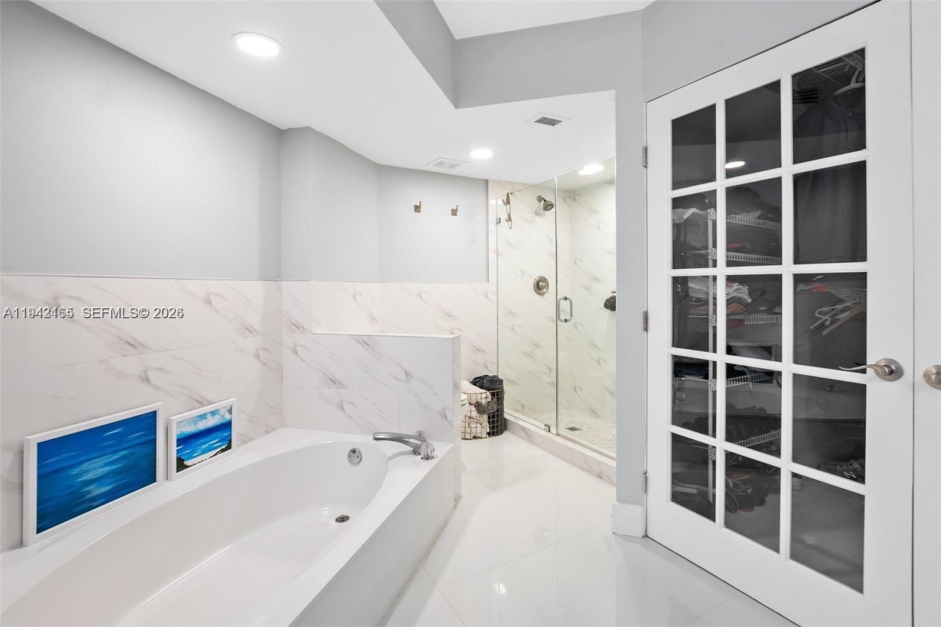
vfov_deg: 77.3
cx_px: 470
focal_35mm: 15
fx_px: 392
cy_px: 314
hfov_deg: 100.4
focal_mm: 10
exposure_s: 1/15
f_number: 8
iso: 720
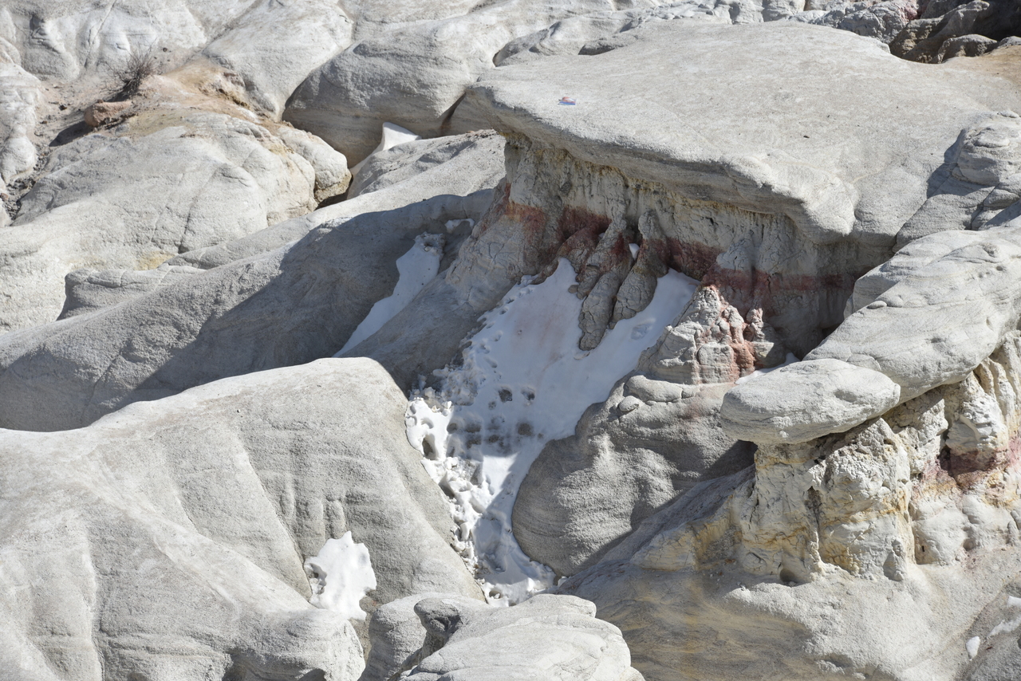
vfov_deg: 7.2
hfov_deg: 10.8
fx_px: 5389
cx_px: 510
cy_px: 340
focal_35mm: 190
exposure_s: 1/400
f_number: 8
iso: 100
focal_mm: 190
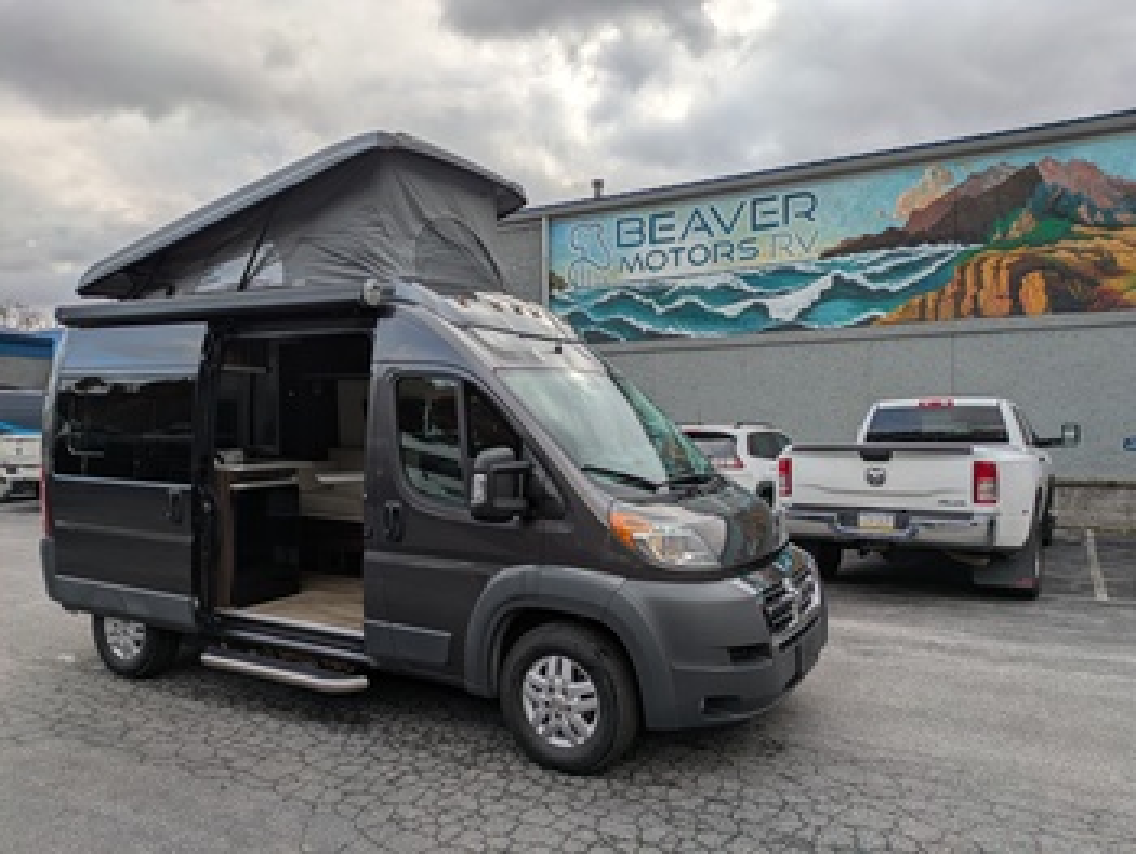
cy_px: 427
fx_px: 821
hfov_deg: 69.4
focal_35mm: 25
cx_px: 568
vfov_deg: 54.9
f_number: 1.89
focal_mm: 5.43
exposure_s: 1/1546
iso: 48
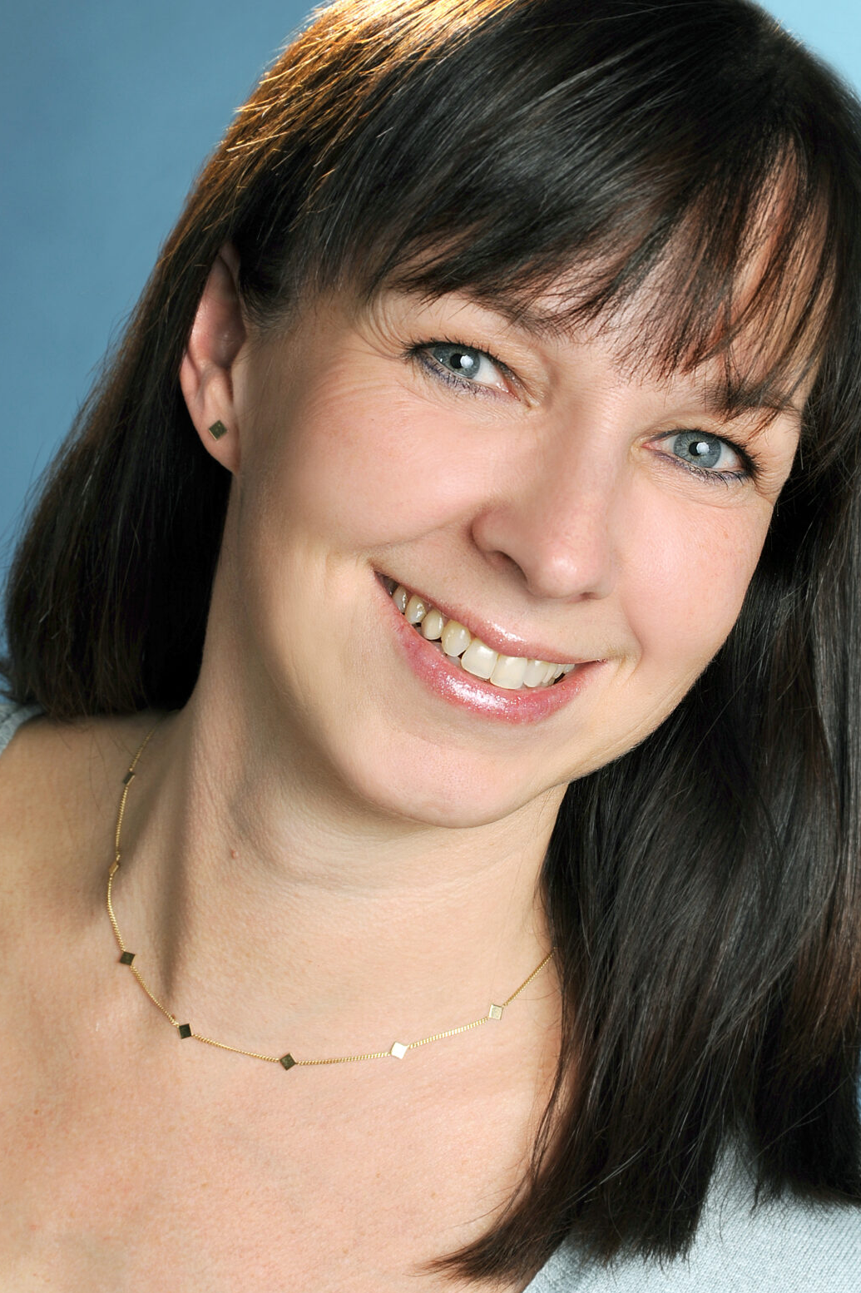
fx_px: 4523
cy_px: 639
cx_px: 514
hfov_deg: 10.9
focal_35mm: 126
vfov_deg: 16.3
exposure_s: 1/60
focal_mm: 102
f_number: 11
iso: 200
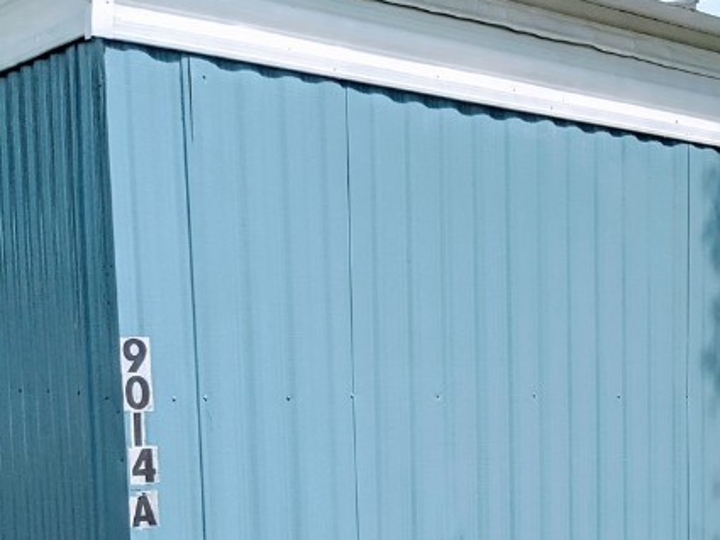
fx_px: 1352
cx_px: 830
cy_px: 504
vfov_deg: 22.0
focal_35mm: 65
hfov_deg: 26.9
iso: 53
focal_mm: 4.38
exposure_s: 1/3356
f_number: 1.73
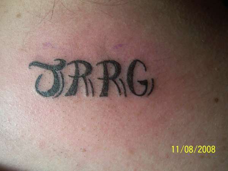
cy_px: 86
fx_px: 237
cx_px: 114
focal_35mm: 36
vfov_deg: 39.7
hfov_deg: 51.4
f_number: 3
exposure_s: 1/45
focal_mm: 6
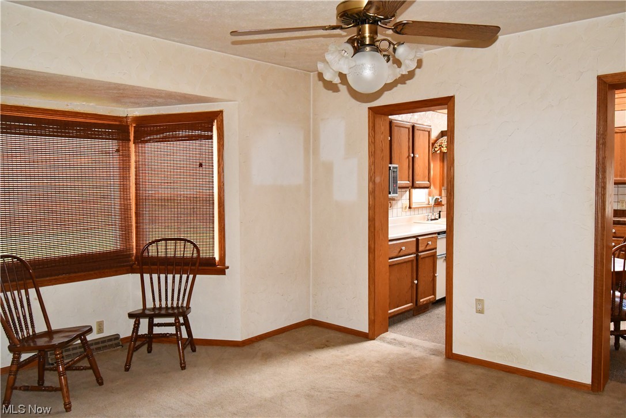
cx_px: 313
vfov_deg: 43.6
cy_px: 209
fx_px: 522
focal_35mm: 30
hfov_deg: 61.9
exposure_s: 1/60
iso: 3200
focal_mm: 20
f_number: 6.3
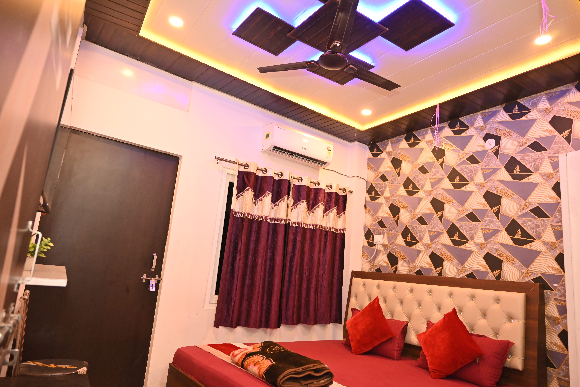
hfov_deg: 73.7
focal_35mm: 24
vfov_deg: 53.2
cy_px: 194
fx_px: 387
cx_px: 290
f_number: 4
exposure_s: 1/100
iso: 2000
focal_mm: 24
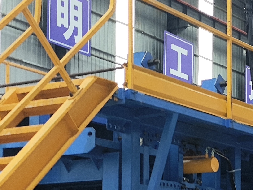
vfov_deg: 13.5
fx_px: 790
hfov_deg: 17.7
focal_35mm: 108
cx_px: 267
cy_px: 201
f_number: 1.79
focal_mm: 4.71
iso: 75
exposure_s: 1/50
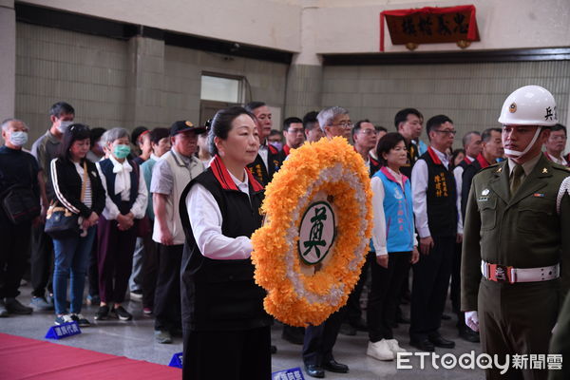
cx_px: 285
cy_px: 190
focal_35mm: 65
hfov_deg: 31.0
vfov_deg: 20.9
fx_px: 1029
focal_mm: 65
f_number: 4
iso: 1000
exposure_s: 1/160
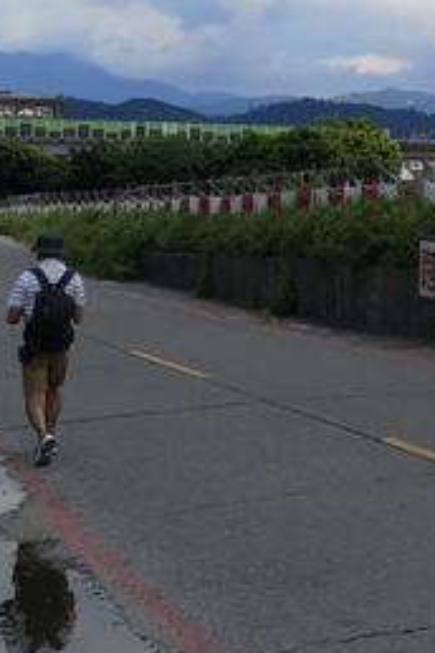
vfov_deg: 22.9
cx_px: 751
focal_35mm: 87
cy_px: 86
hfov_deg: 14.1
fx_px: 1577
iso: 50
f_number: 1.8
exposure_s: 1/2899
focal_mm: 3.95
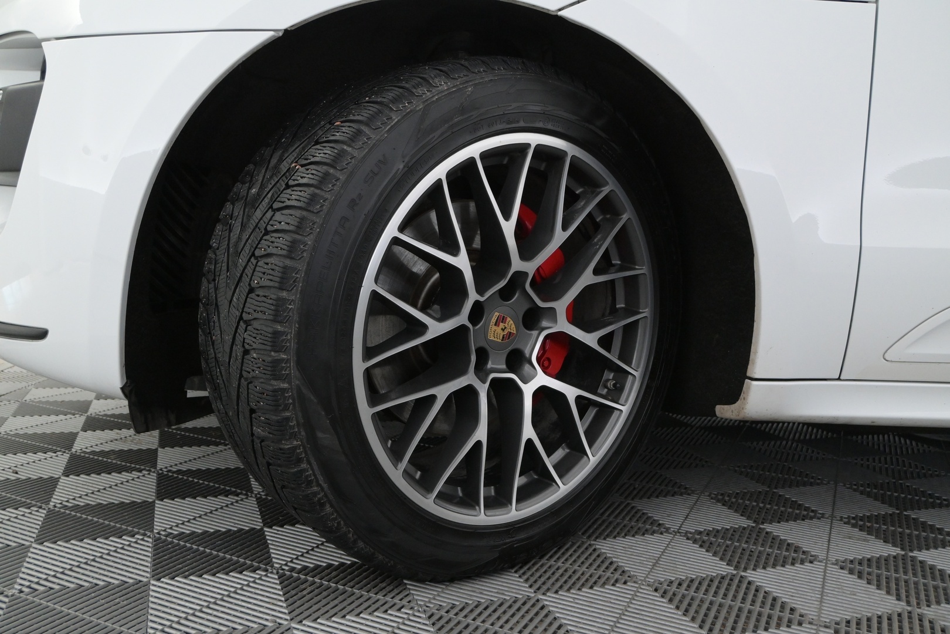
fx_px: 831
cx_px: 475
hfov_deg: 59.5
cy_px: 317
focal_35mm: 32
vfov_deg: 41.7
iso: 2500
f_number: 5
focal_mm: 21
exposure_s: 1/100
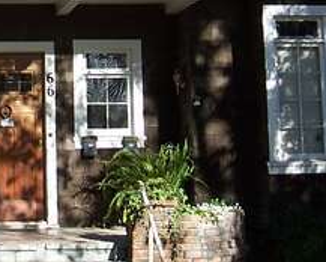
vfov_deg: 11.3
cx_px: 3
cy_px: -80
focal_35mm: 133
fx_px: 1284
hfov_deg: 14.2
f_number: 2.8
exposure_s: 1/320
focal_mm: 7.8
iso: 64
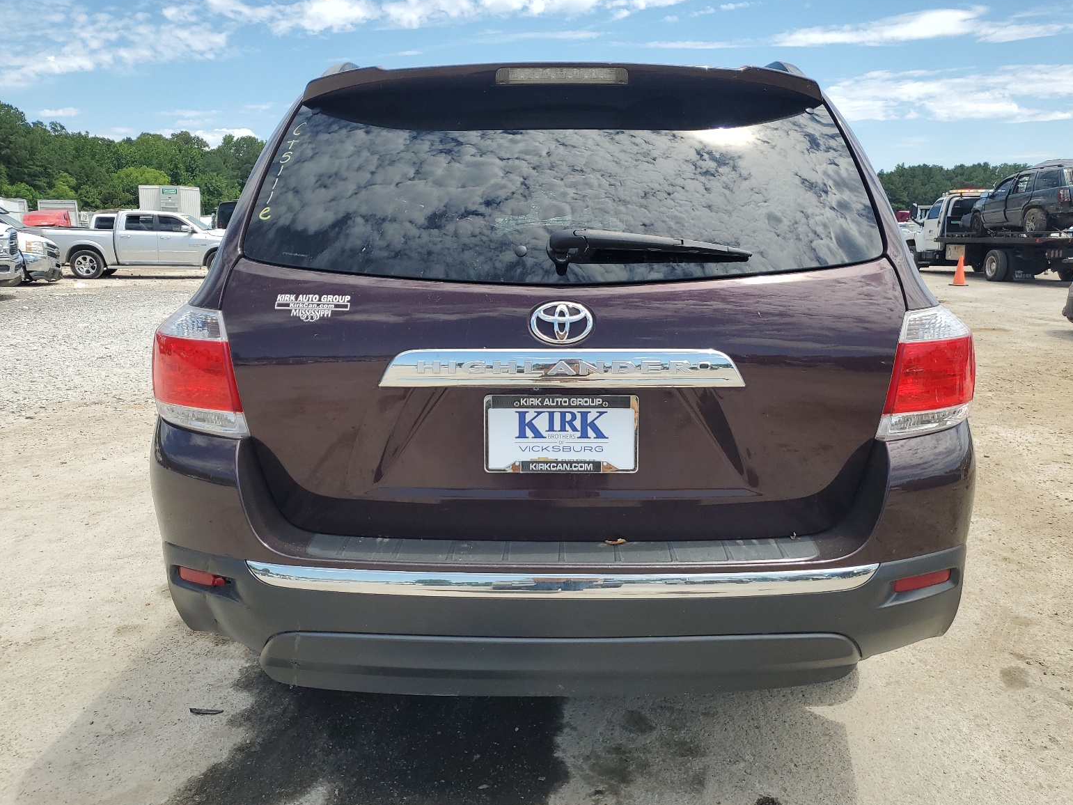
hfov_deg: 65.3
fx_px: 837
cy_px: 407
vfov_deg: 51.4
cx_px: 556
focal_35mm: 27
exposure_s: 1/2500
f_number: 1.5
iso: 50
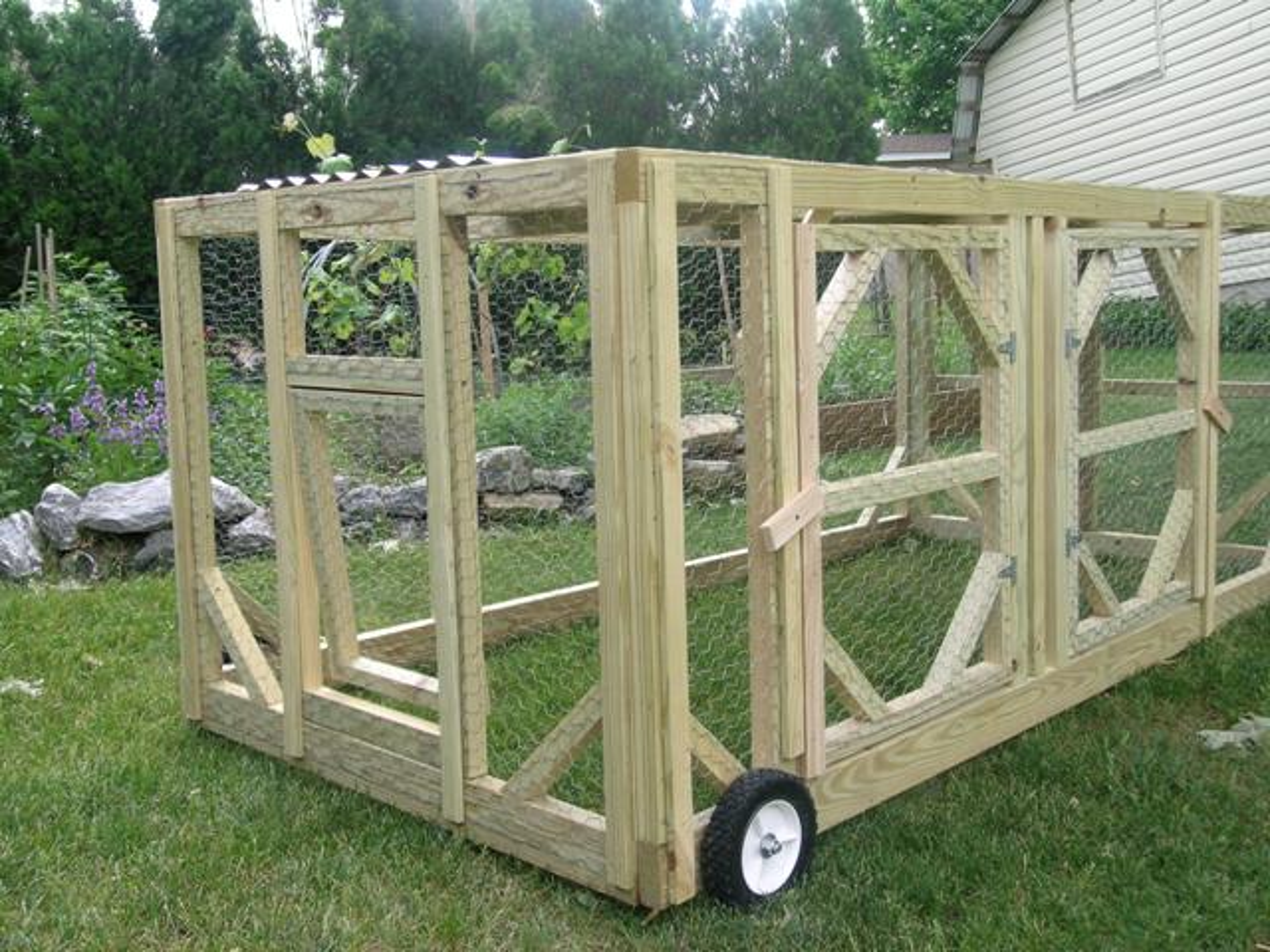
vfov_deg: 36.8
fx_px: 1431
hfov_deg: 47.9
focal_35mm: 39
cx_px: 635
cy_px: 476
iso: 50
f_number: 4.9
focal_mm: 8
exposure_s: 1/96.9
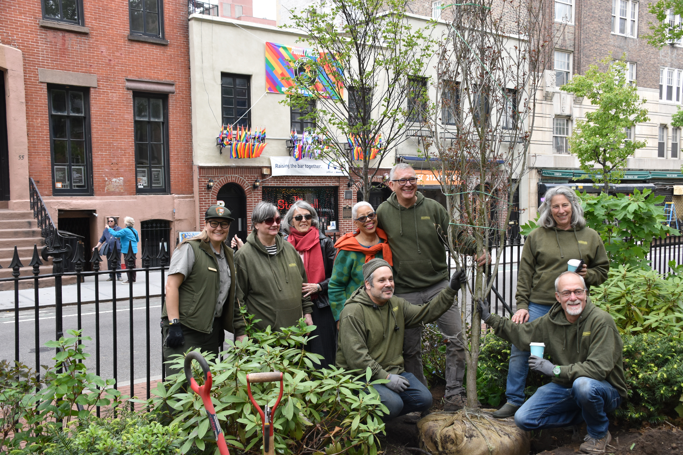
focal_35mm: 39
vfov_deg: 34.2
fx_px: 740
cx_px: 342
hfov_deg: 49.6
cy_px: 228
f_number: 7.1
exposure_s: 1/200
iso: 400
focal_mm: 26
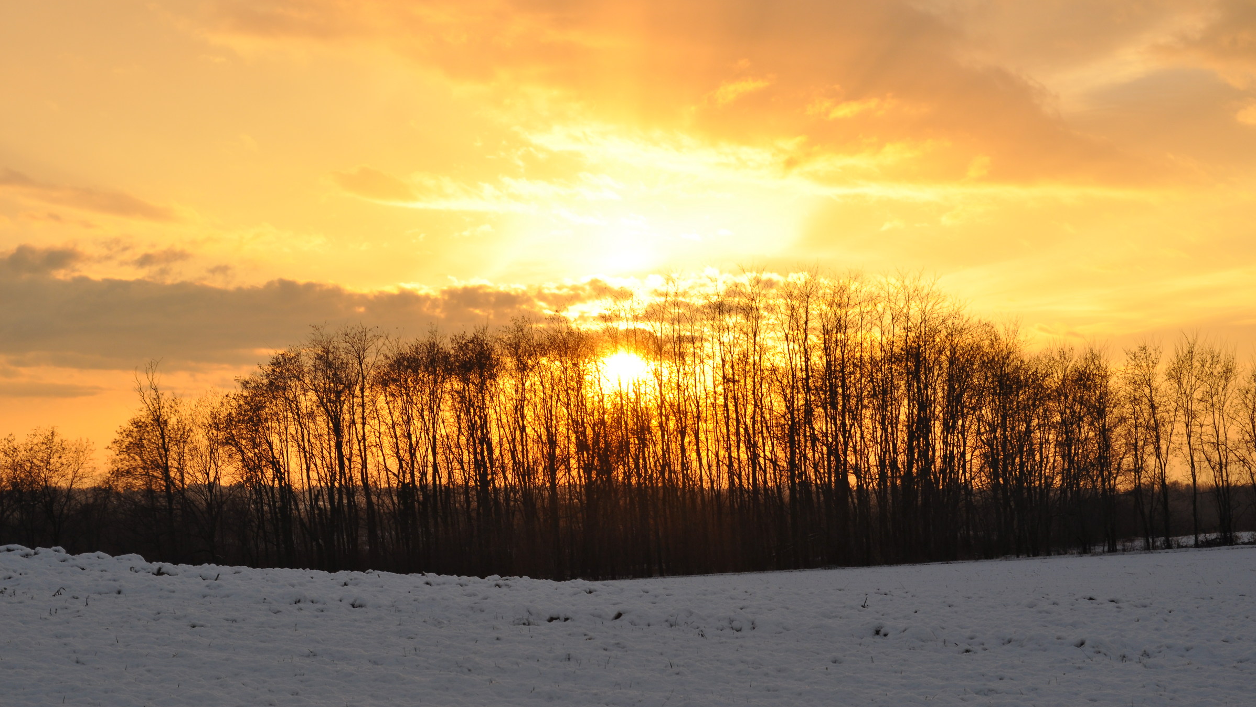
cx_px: 629
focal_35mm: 87
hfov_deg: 24.6
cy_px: 377
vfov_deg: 14.0
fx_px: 2882
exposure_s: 1/200
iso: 200
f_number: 8
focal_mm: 55
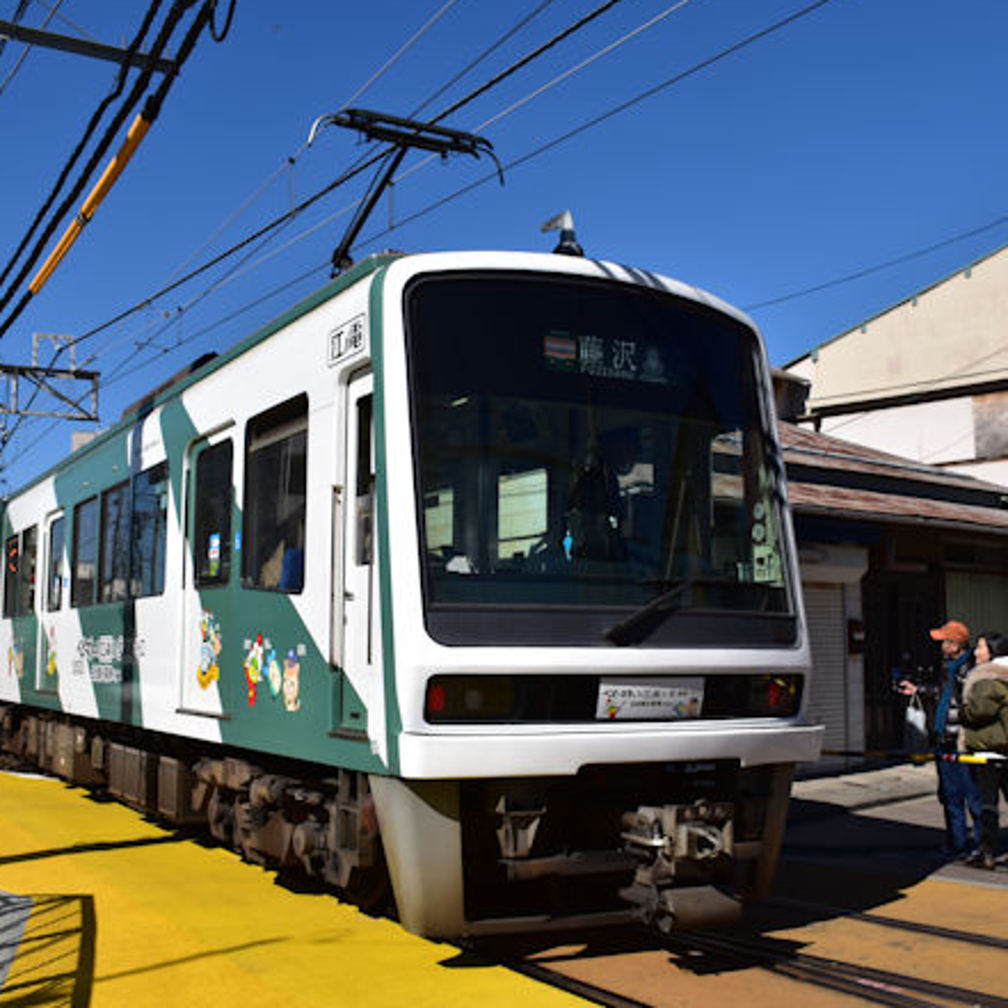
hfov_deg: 42.8
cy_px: 503
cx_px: 499
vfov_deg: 42.8
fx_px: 1285
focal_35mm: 39
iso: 200
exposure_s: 1/800
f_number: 8
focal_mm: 20
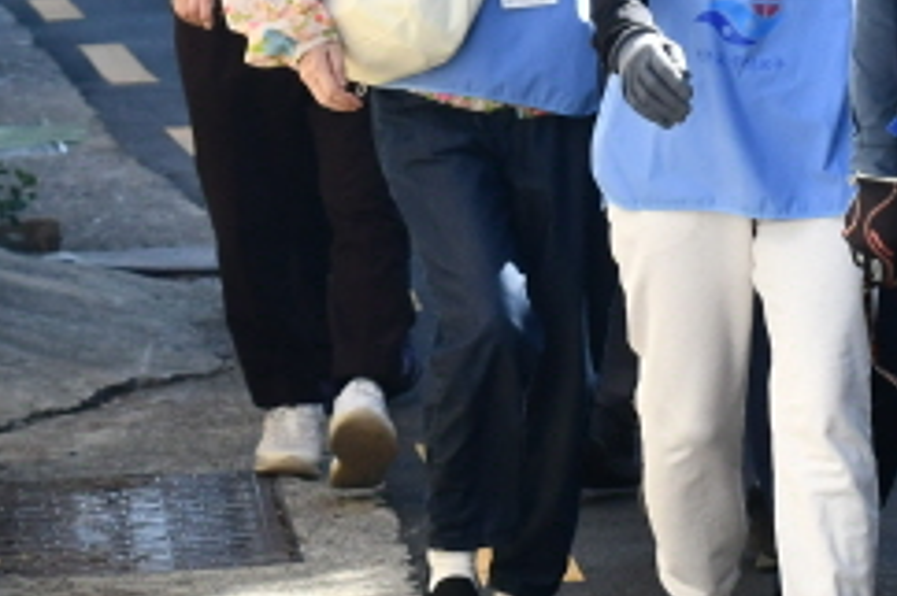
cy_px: -144
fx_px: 9984
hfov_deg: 5.1
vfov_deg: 3.4
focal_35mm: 401
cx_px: 1004
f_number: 7.1
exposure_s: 1/800
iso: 800
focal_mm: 62
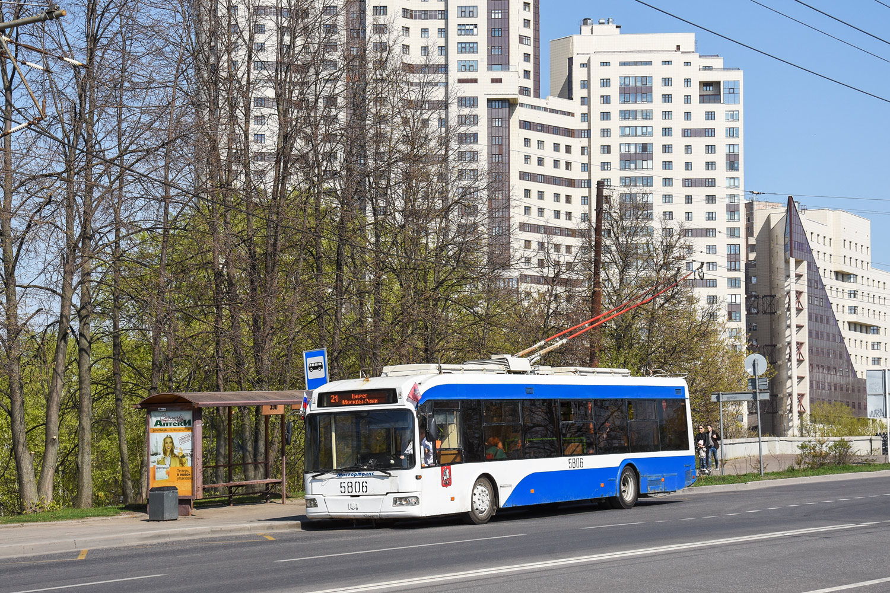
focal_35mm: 63
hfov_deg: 31.9
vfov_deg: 21.6
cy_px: 296
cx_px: 445
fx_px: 1557
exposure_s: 1/640
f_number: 7.1
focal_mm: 42
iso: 125
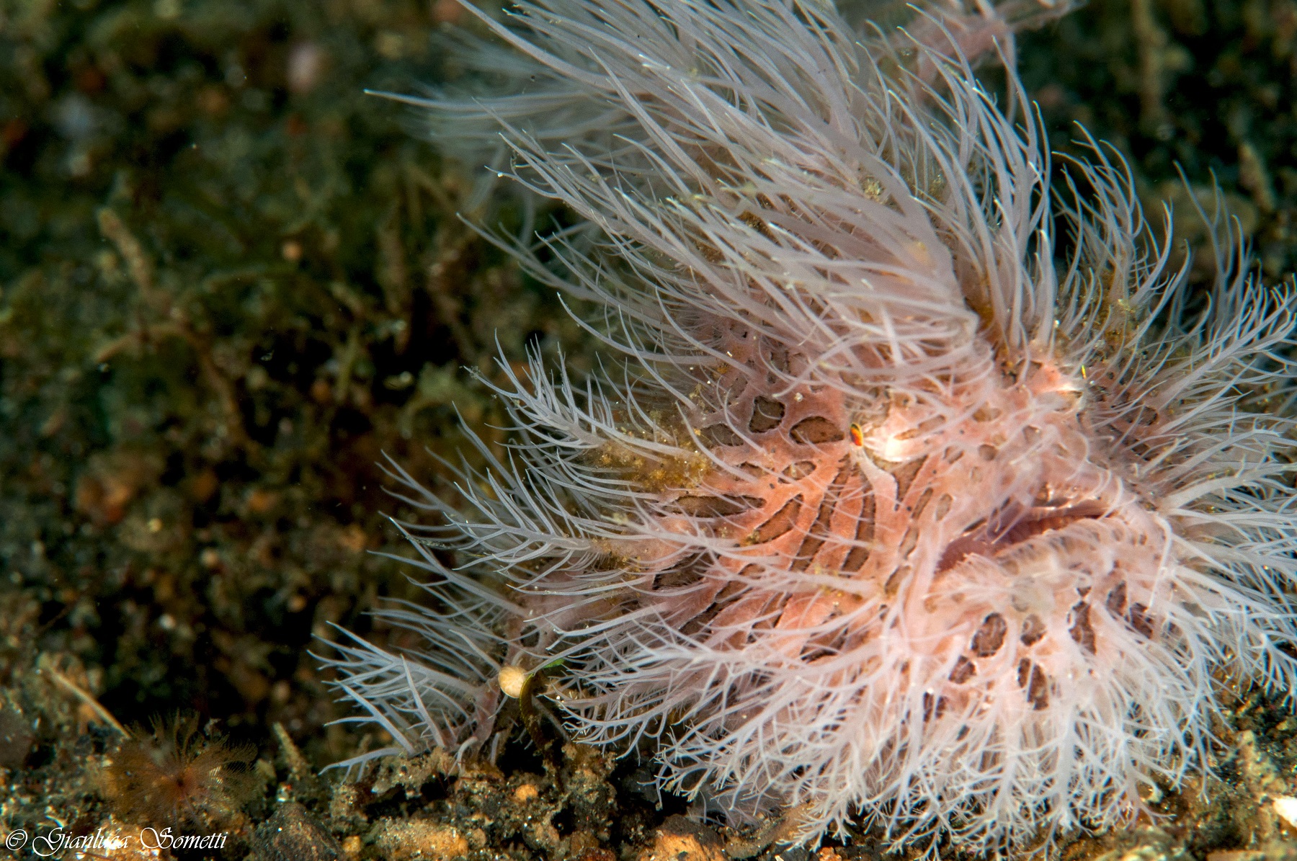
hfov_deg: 13.1
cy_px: 430
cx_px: 648
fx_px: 5667
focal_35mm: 158
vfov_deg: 8.7
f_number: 22
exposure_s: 1/200
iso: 200
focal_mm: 105
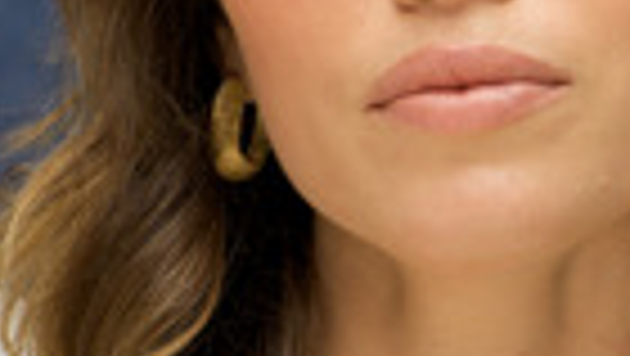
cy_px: 207
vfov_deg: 3.0
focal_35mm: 402
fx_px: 6721
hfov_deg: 5.4
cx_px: 524
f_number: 9
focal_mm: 135
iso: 400
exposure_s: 1/100
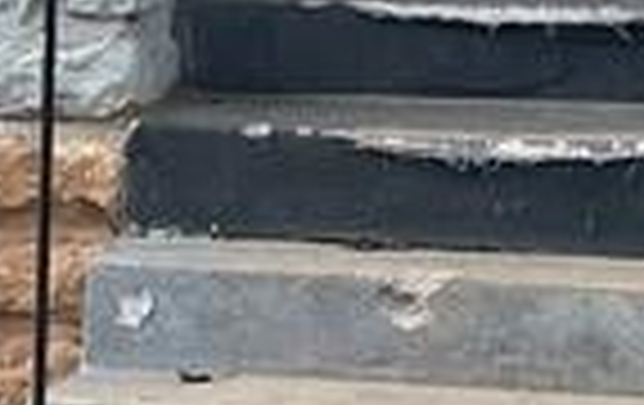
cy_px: -1233
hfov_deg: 10.6
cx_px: 500
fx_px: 3464
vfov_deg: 5.7
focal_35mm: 197
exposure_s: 1/1412
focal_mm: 5.7
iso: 50
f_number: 1.5
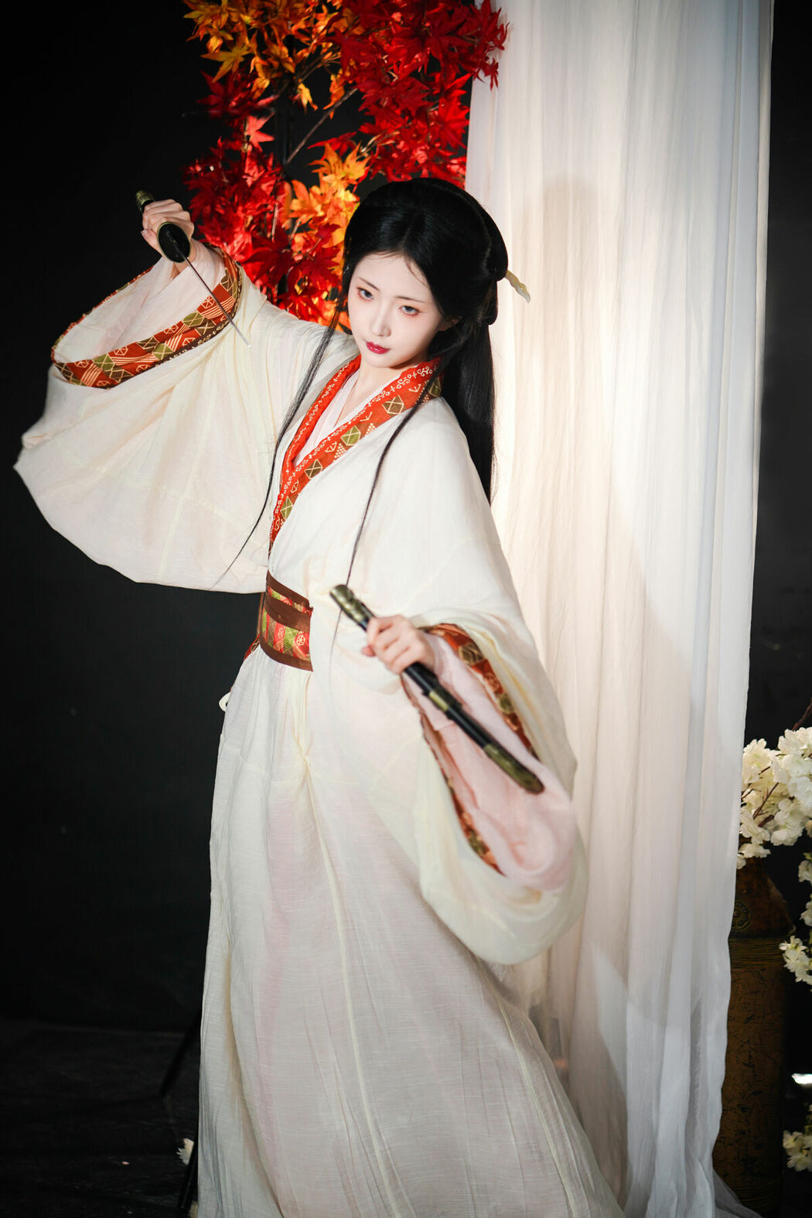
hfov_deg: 16.1
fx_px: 2876
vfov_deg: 23.9
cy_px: 609
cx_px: 406
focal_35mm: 85
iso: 200
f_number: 1.8
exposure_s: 1/250
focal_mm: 85
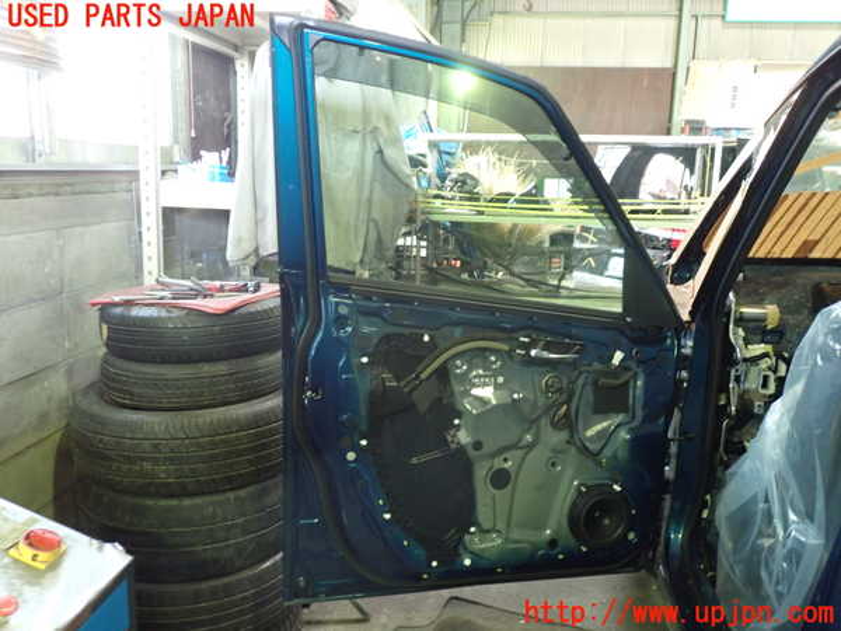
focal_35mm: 30
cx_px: 420
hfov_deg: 60.0
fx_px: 729
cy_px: 316
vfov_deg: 46.8
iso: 800
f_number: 2.3
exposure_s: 1/30
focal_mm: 5.4
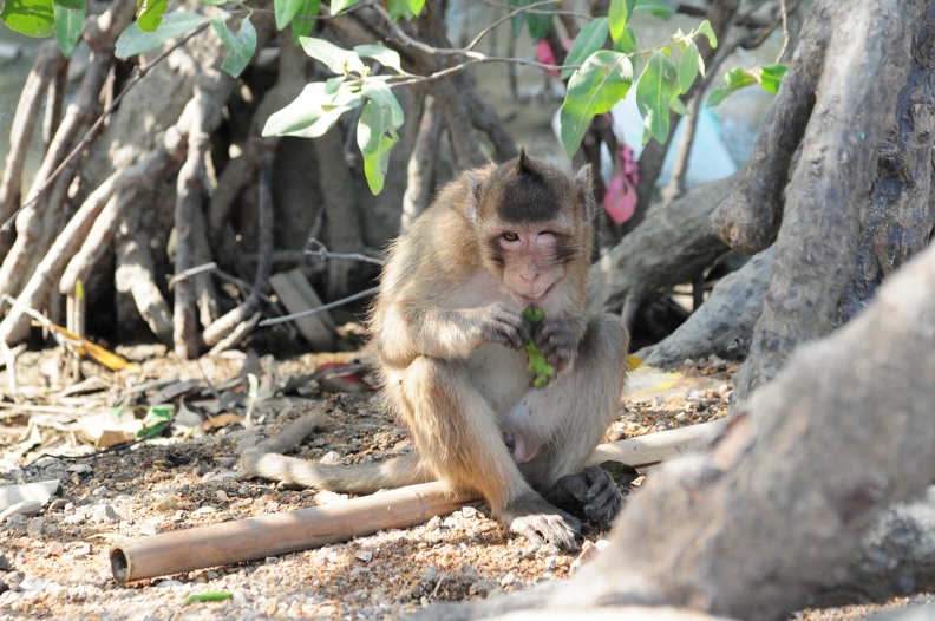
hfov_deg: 8.1
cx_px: 468
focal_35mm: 255
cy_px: 310
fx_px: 6615
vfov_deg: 5.4
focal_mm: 170
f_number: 6.3
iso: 1000
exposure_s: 1/250
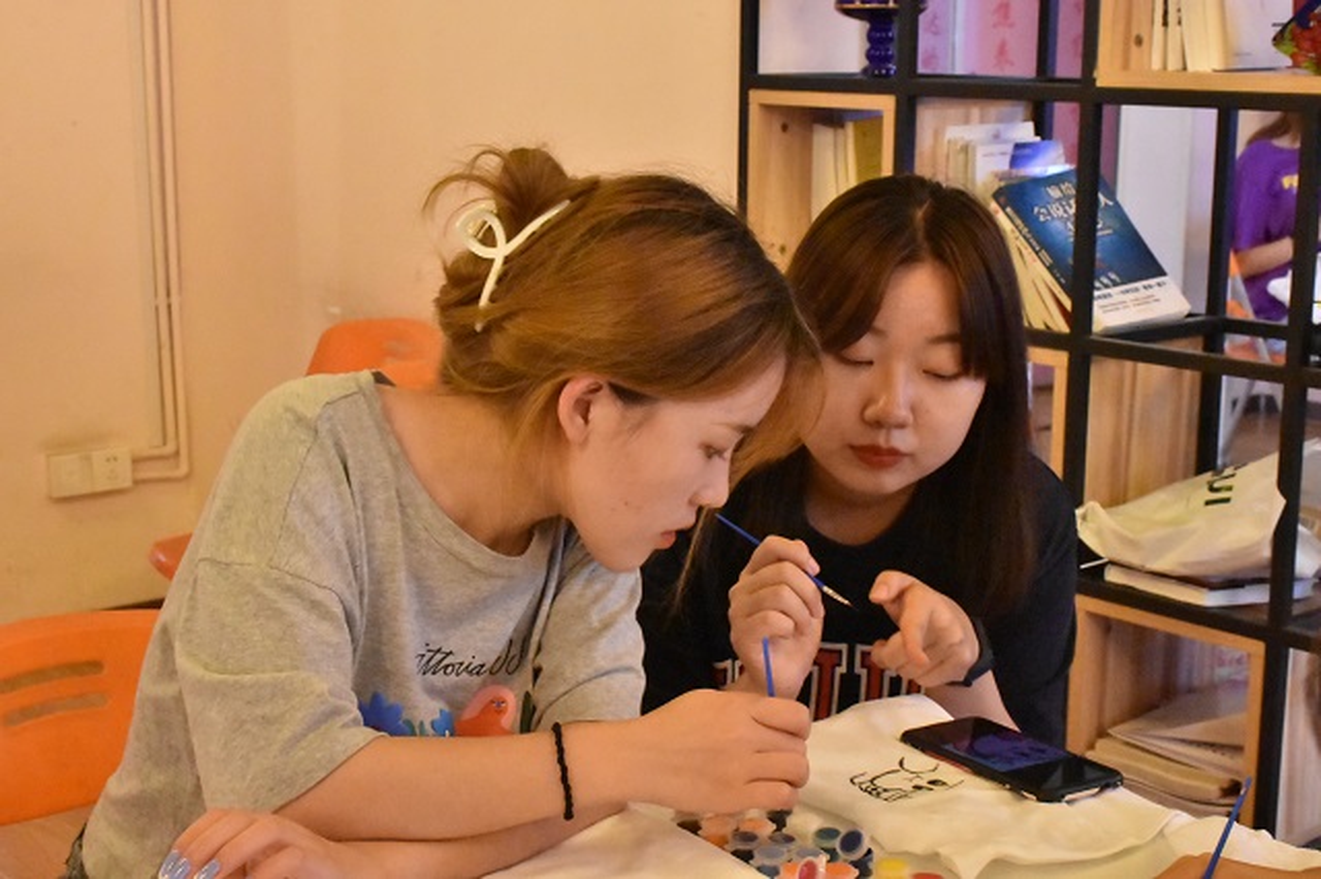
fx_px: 2090
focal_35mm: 57
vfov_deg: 23.8
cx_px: 660
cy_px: 440
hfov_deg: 35.1
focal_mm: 38
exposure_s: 1/50
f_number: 10
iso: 16000
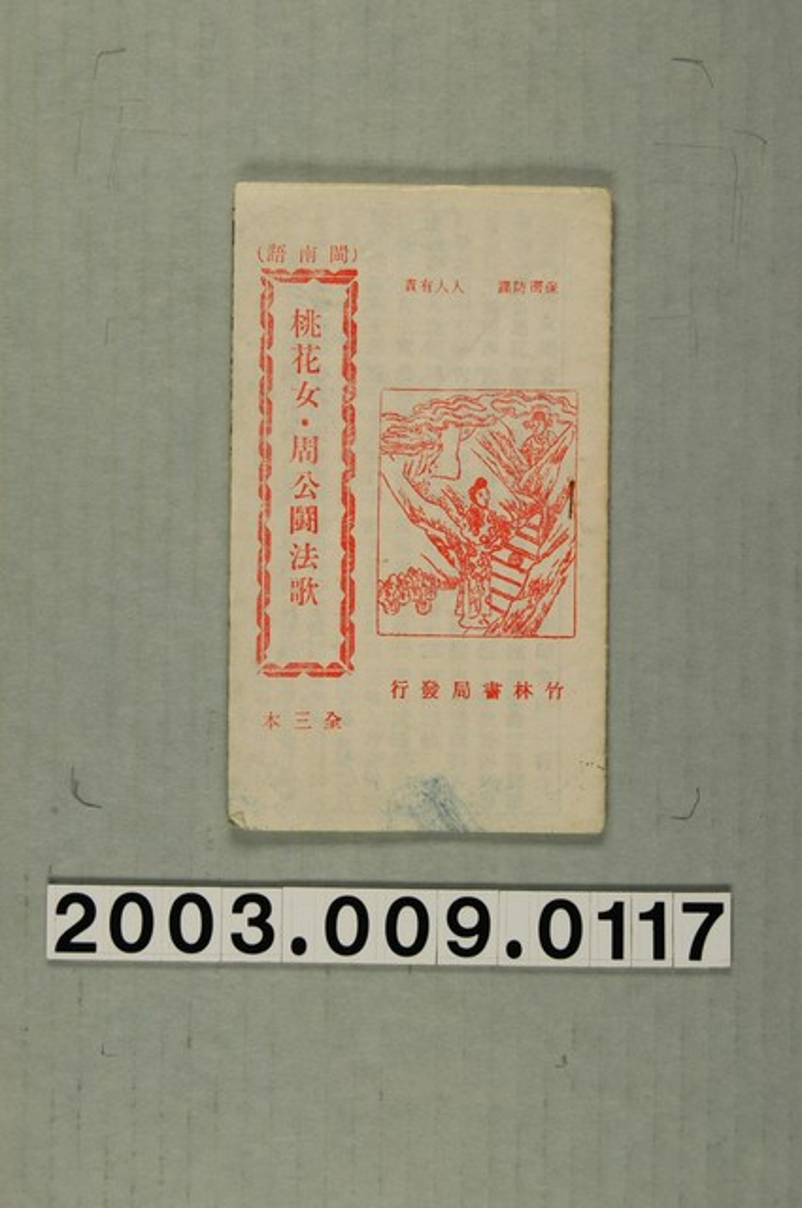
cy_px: 604
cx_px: 401
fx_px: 2262
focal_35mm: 68
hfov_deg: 20.1
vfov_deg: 29.9
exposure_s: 1/60
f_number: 8
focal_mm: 45
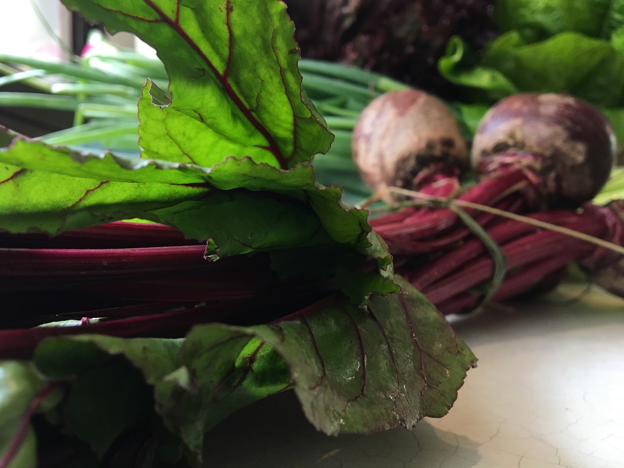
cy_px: 234
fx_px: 523
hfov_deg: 61.7
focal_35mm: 29
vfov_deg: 48.2
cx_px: 312
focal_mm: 4.15
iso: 64
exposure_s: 1/33
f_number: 2.2
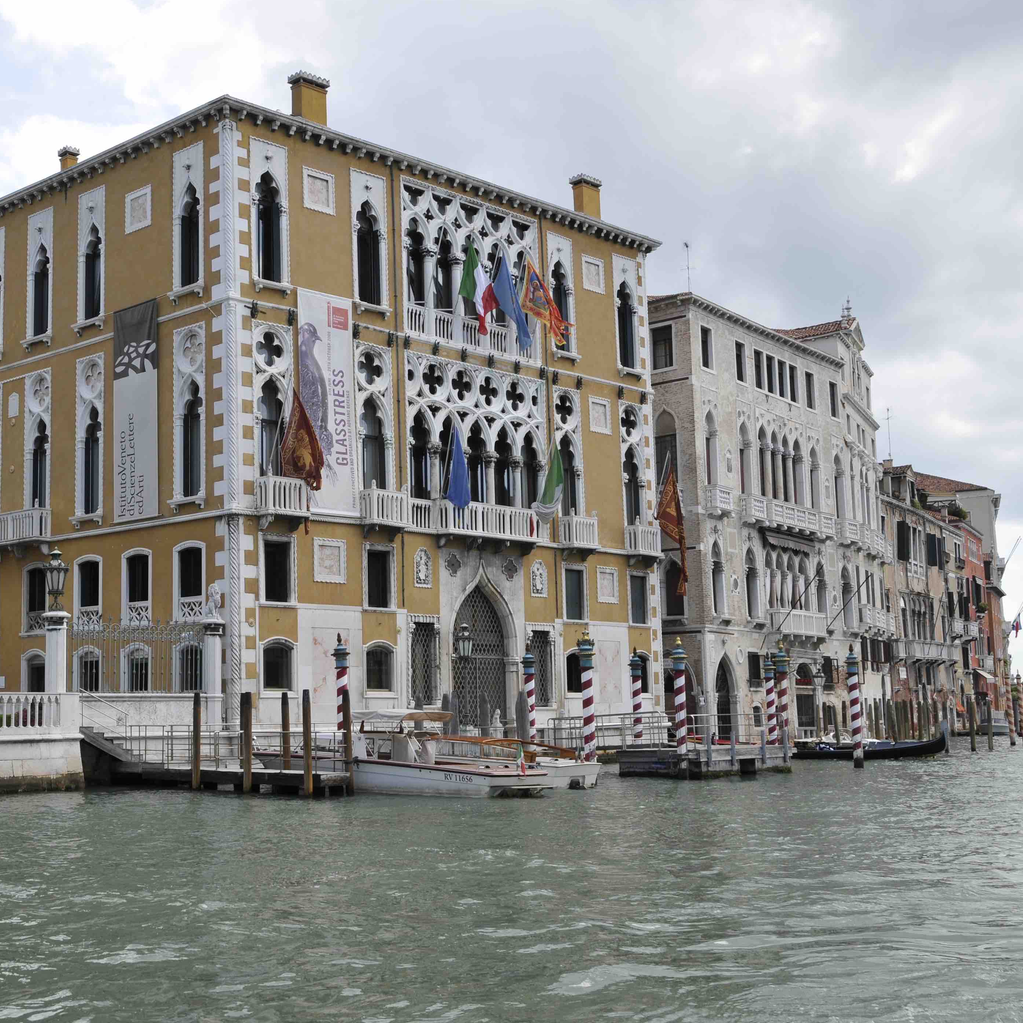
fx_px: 1438
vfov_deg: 39.2
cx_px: 296
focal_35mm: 43
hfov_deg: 38.5
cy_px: 514
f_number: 8
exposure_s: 1/250
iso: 200
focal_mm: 22
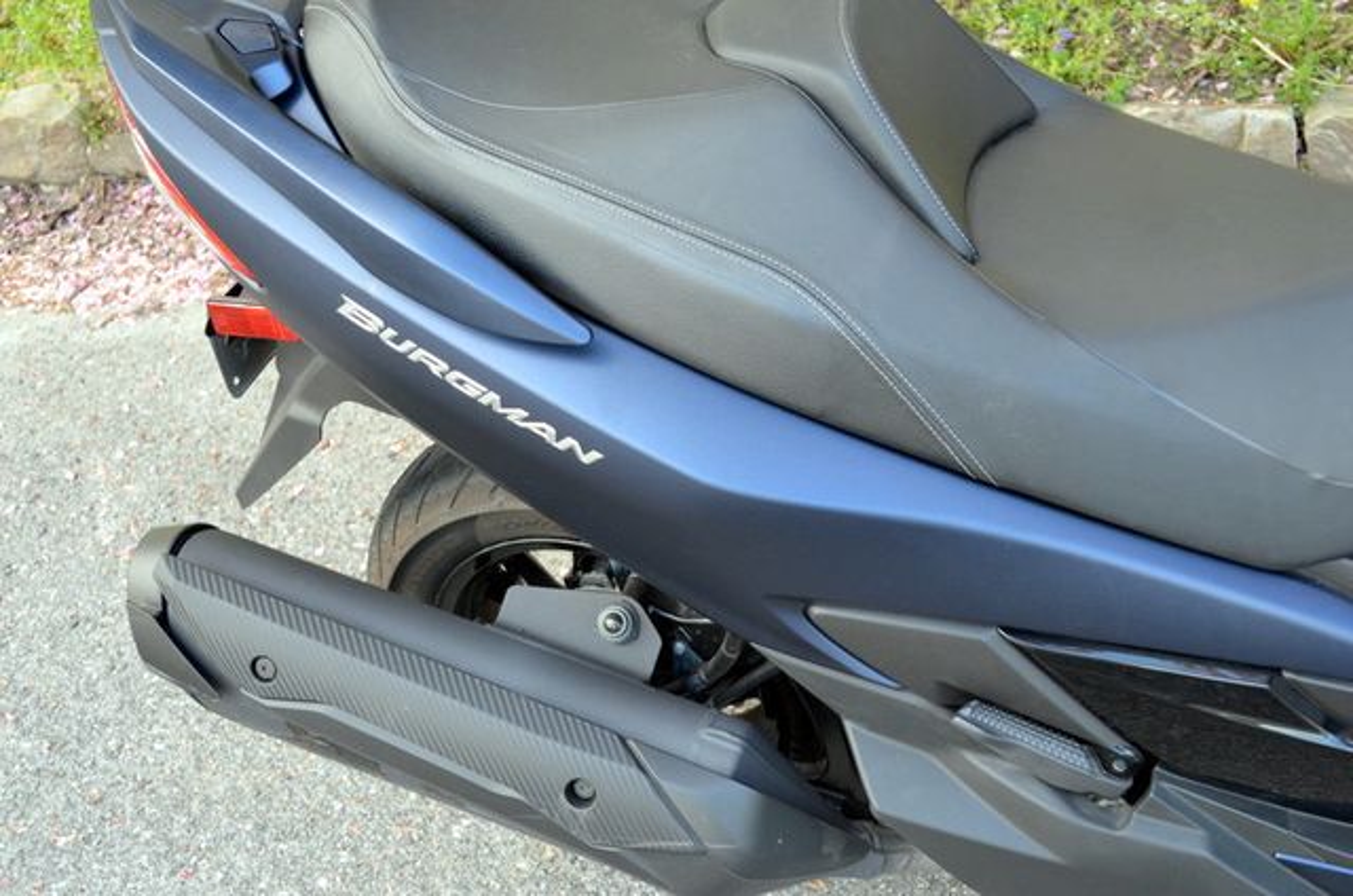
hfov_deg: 43.7
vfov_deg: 29.7
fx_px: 1688
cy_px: 448
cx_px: 676
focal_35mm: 45
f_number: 4.5
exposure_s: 1/80
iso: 400
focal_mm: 30
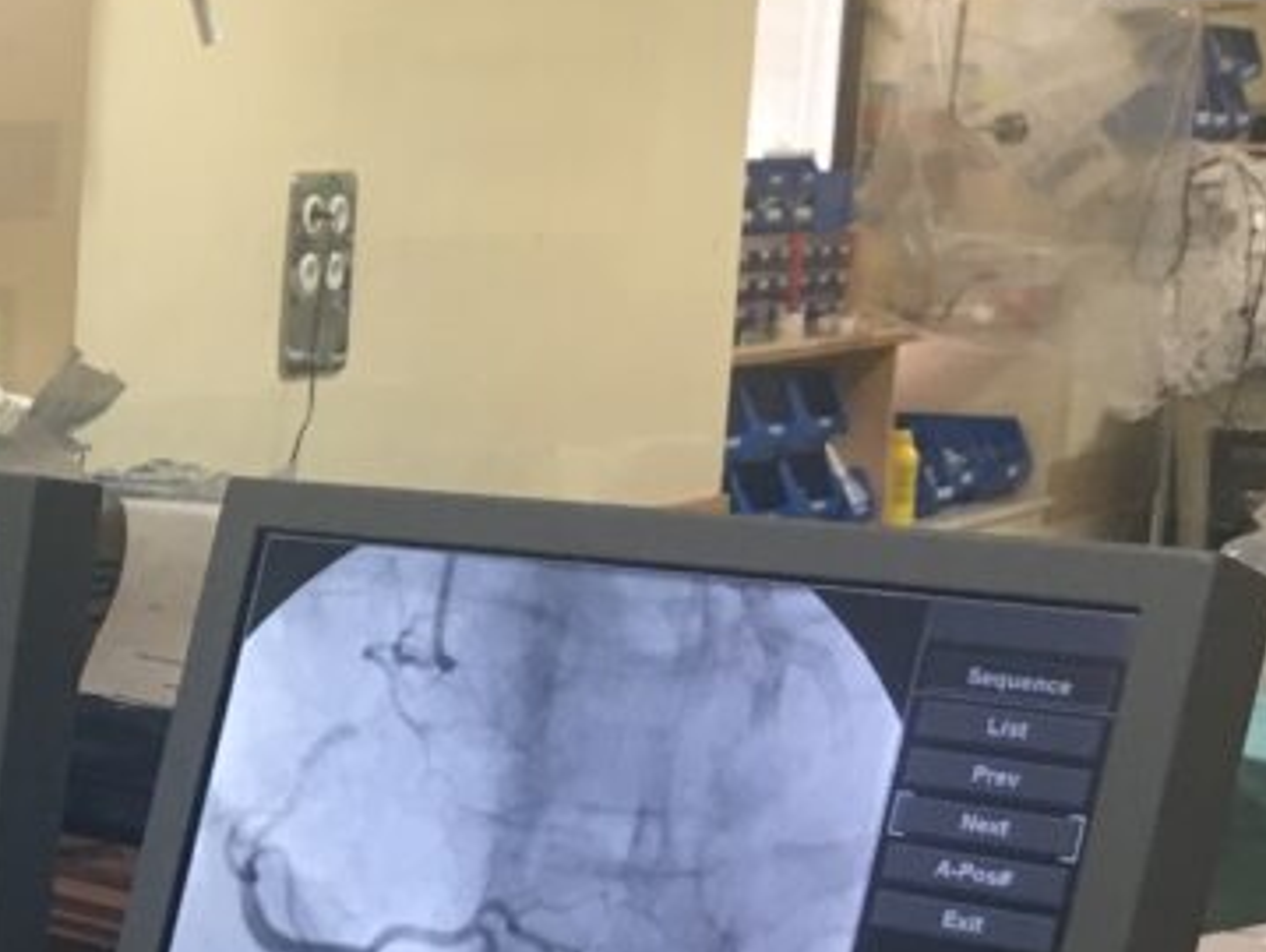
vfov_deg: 16.0
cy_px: 781
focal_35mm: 92
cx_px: -719
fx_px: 3368
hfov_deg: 18.5
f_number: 2.2
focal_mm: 4.15
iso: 125
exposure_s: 1/33
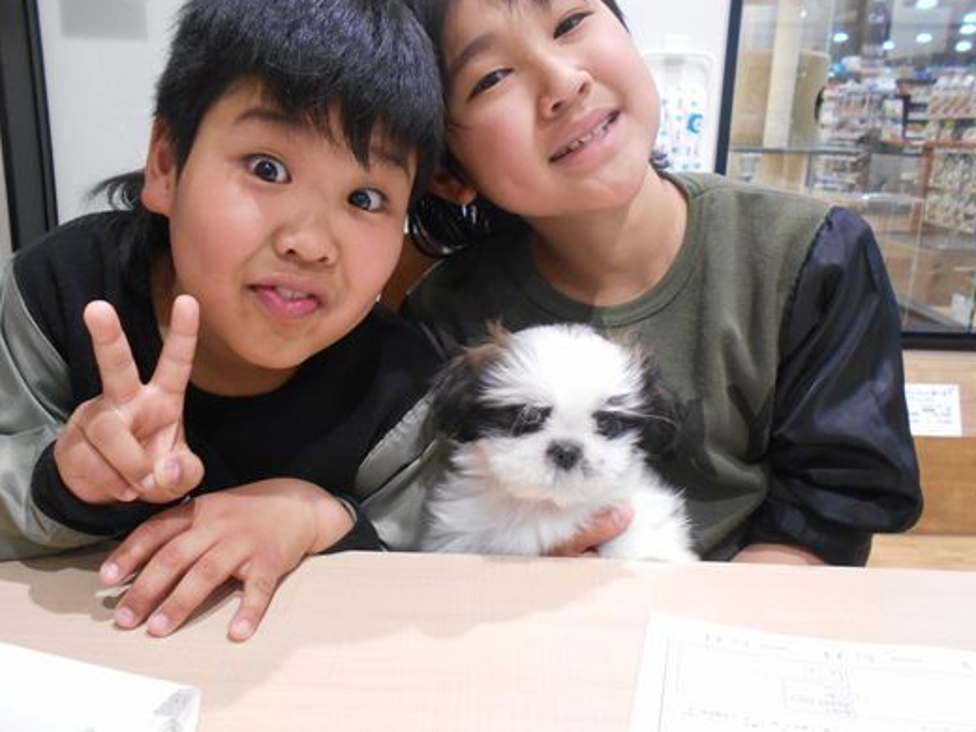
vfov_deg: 46.8
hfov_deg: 60.0
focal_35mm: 30
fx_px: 846
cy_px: 366
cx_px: 486
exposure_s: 1/30
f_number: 3.2
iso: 320
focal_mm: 4.6
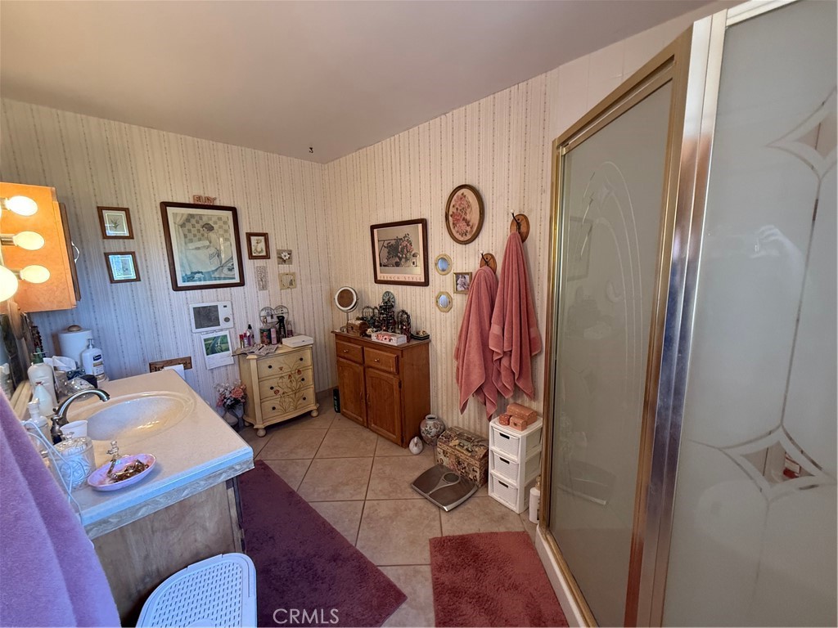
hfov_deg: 102.1
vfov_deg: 85.7
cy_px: 314
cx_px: 419
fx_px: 339
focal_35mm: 14
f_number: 2.2
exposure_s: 1/60
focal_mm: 2.22
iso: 400
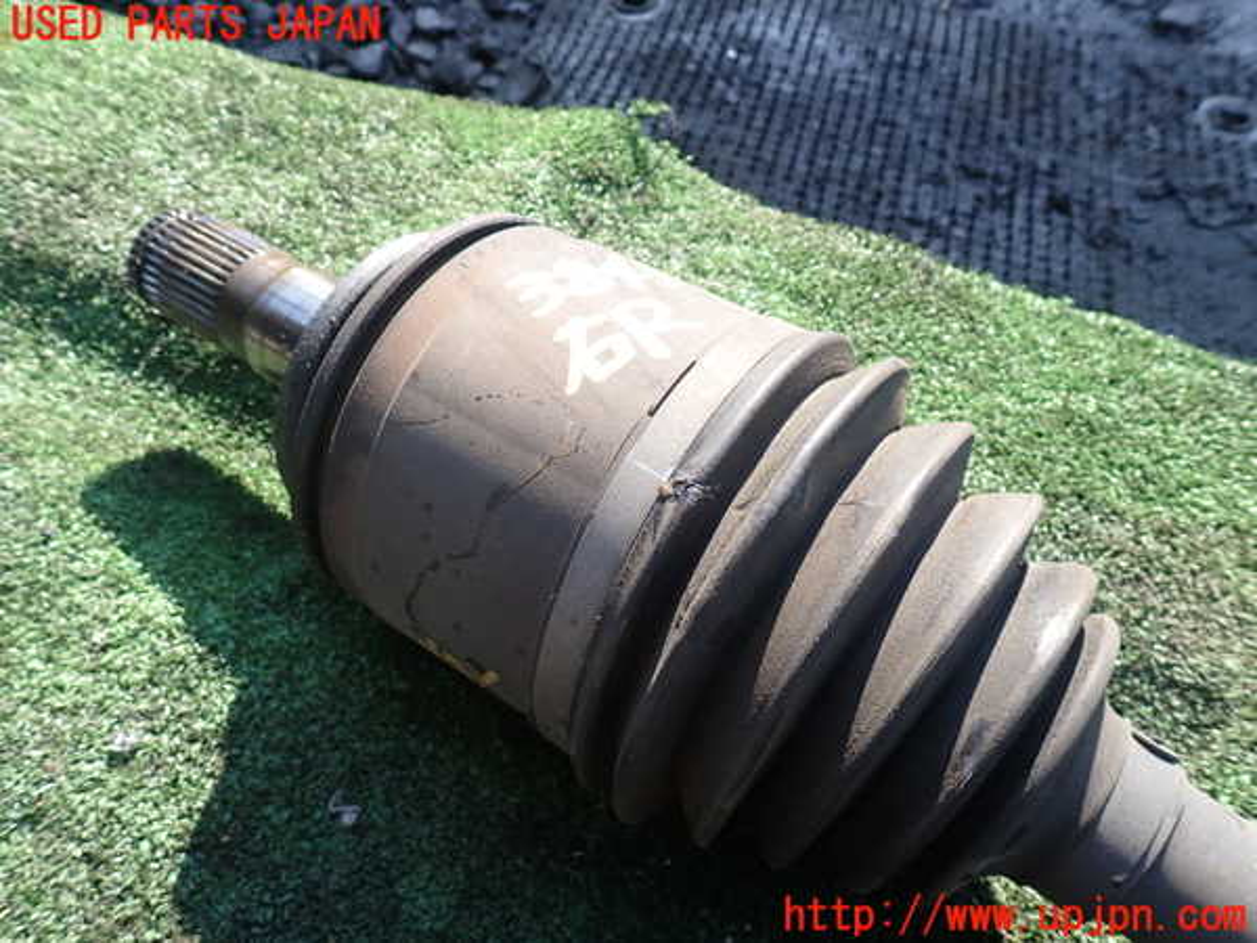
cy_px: 472
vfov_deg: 54.9
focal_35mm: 25
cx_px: 628
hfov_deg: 69.4
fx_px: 908
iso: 100
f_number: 2.8
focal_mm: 4.5
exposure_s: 1/250
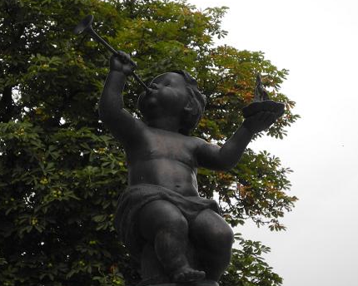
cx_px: 184
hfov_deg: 15.8
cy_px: 148
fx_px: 1293
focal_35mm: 122
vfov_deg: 12.6
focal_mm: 22.5
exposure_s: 1/500
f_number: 4.5
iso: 100
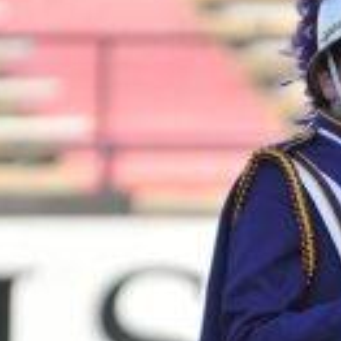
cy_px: 554
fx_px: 13006
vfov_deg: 1.5
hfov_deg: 1.5
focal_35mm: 1167
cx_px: 340
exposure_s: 1/1000
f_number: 2.8
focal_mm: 200
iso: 200
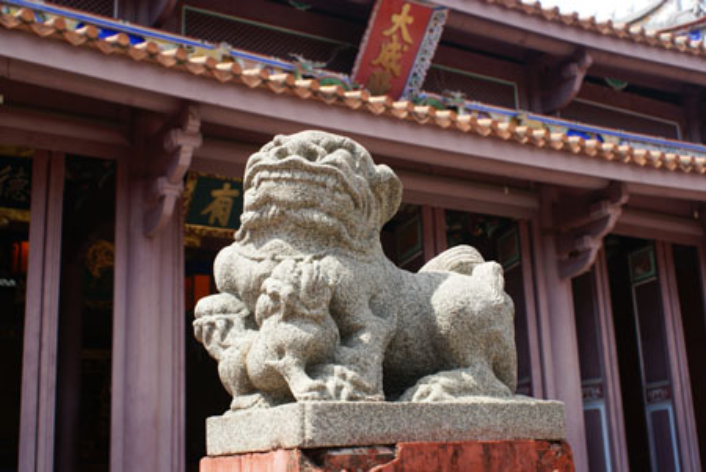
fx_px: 883
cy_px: 236
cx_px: 353
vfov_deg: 29.9
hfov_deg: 43.6
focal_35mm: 45
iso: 100
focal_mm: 30
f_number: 8
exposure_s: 1/125
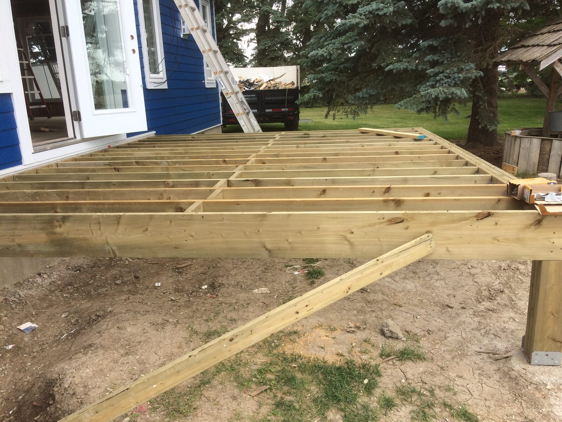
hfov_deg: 61.7
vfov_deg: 48.2
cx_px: 281
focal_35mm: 29
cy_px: 211
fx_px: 471
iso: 32
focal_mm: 4.15
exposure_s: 1/451
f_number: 2.2
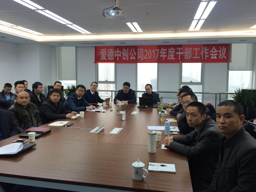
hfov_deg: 61.7
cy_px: 96
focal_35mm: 29
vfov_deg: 48.2
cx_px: 128
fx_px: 214
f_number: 2.2
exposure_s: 1/60
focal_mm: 4.15
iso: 40
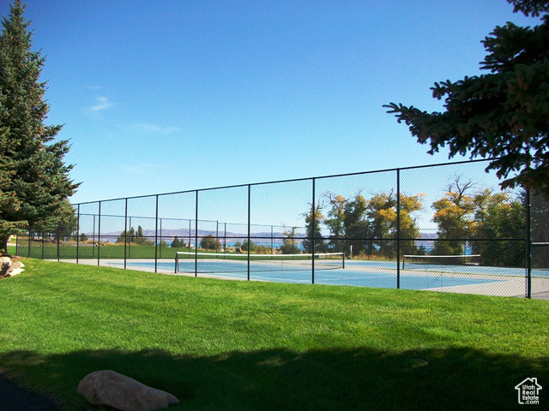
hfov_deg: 56.8
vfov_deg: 44.2
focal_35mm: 32
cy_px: 206
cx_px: 274
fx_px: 508
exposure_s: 1/640
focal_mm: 5.7
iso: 64
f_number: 2.8
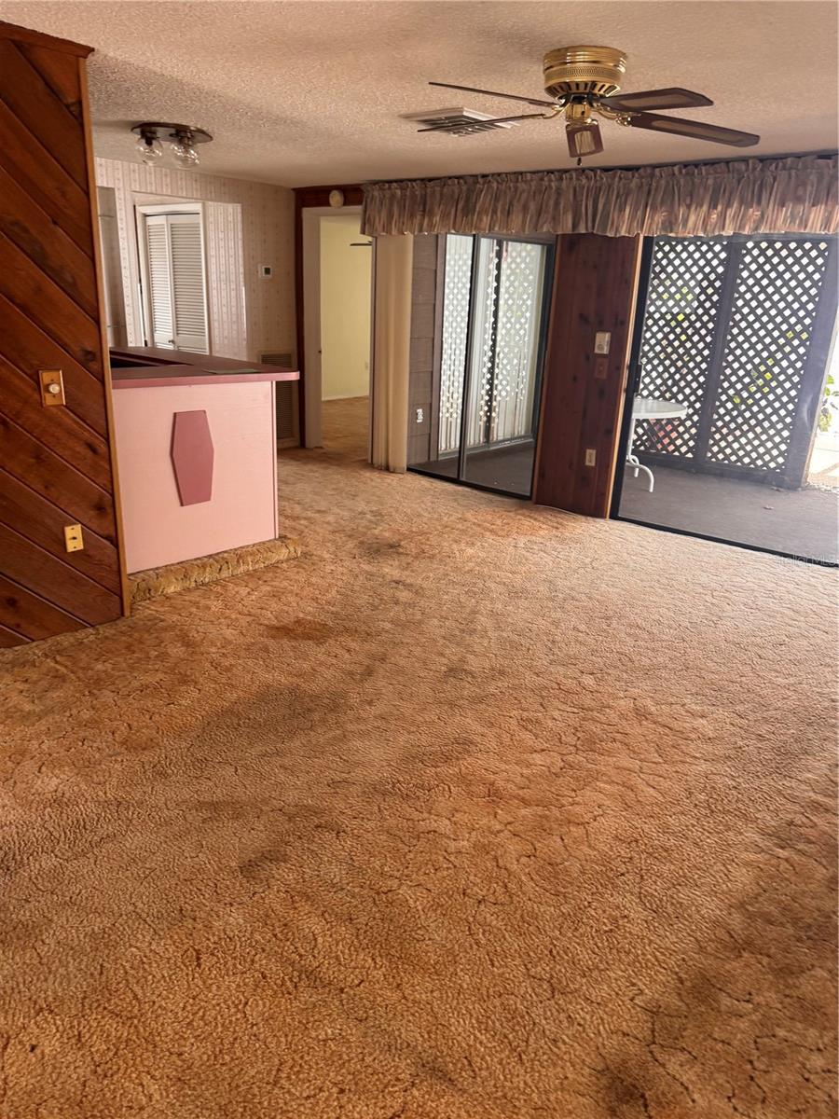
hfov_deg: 56.8
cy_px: 560
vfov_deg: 71.6
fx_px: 776
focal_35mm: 24
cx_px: 420
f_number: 1.78
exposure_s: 1/121
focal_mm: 6.76
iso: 100
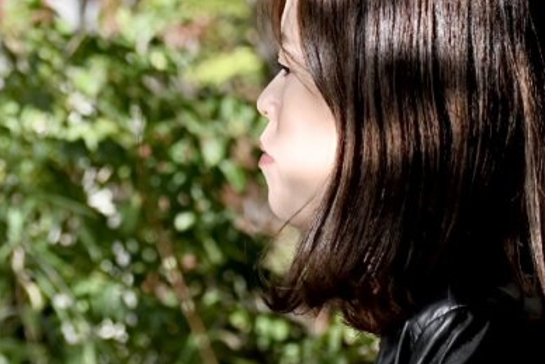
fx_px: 5704
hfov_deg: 5.4
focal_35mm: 377
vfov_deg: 3.6
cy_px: 536
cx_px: -246
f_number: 5.6
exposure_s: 1/250
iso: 125
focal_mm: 75
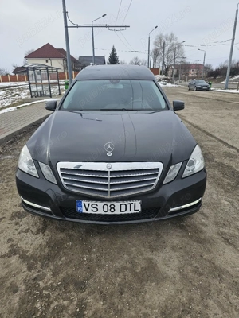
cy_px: 159
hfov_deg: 58.9
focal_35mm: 23
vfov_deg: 73.9
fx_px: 212
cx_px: 120
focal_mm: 6.3
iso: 10
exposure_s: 1/500
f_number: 1.7
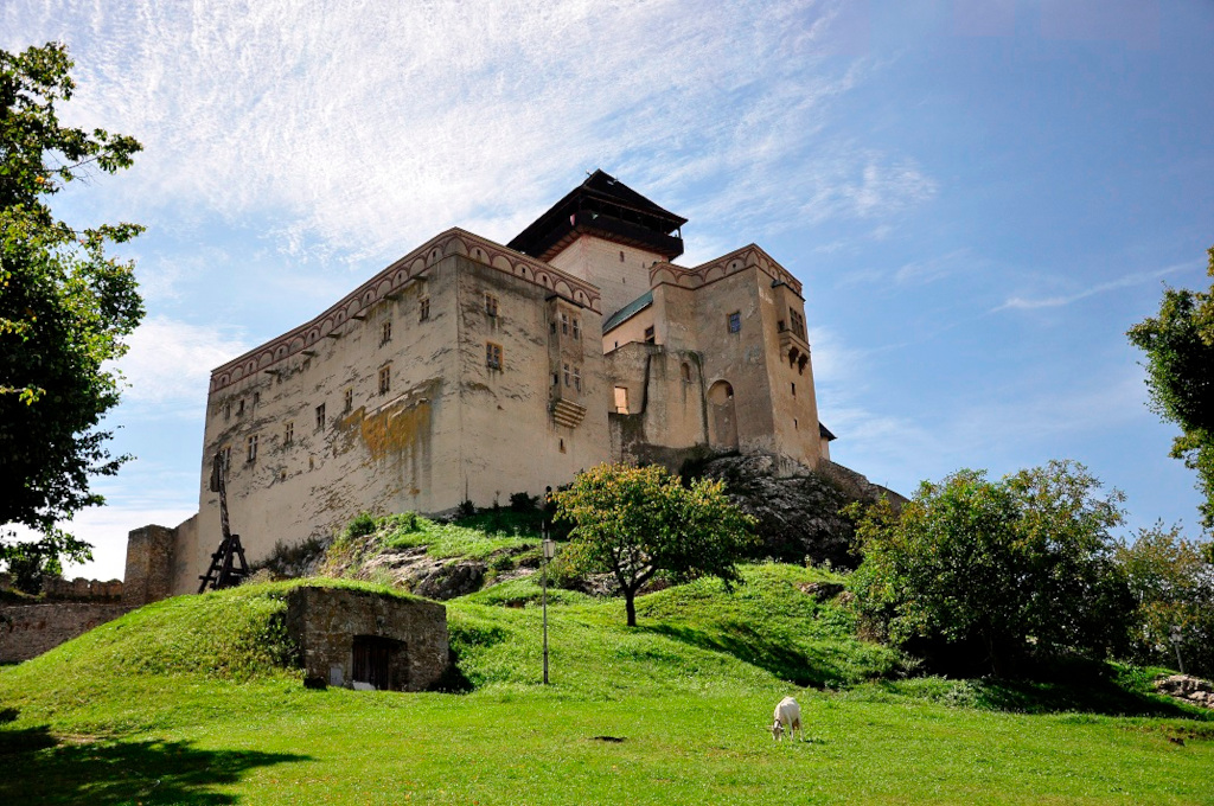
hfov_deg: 51.3
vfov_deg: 35.4
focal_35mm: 38
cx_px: 607
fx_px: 1263
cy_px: 403
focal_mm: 25
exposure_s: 1/1250
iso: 640
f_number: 5.6
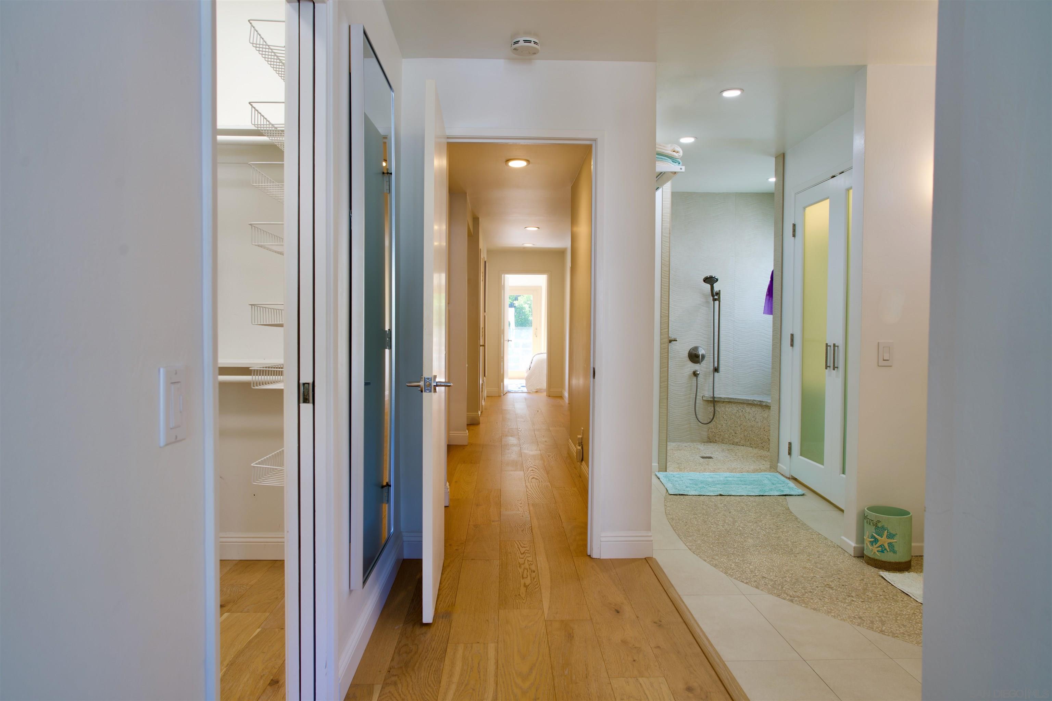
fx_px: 701
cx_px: 526
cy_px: 350
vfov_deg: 53.1
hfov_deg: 73.7
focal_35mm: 24
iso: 100
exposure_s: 1/4
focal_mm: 24
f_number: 8
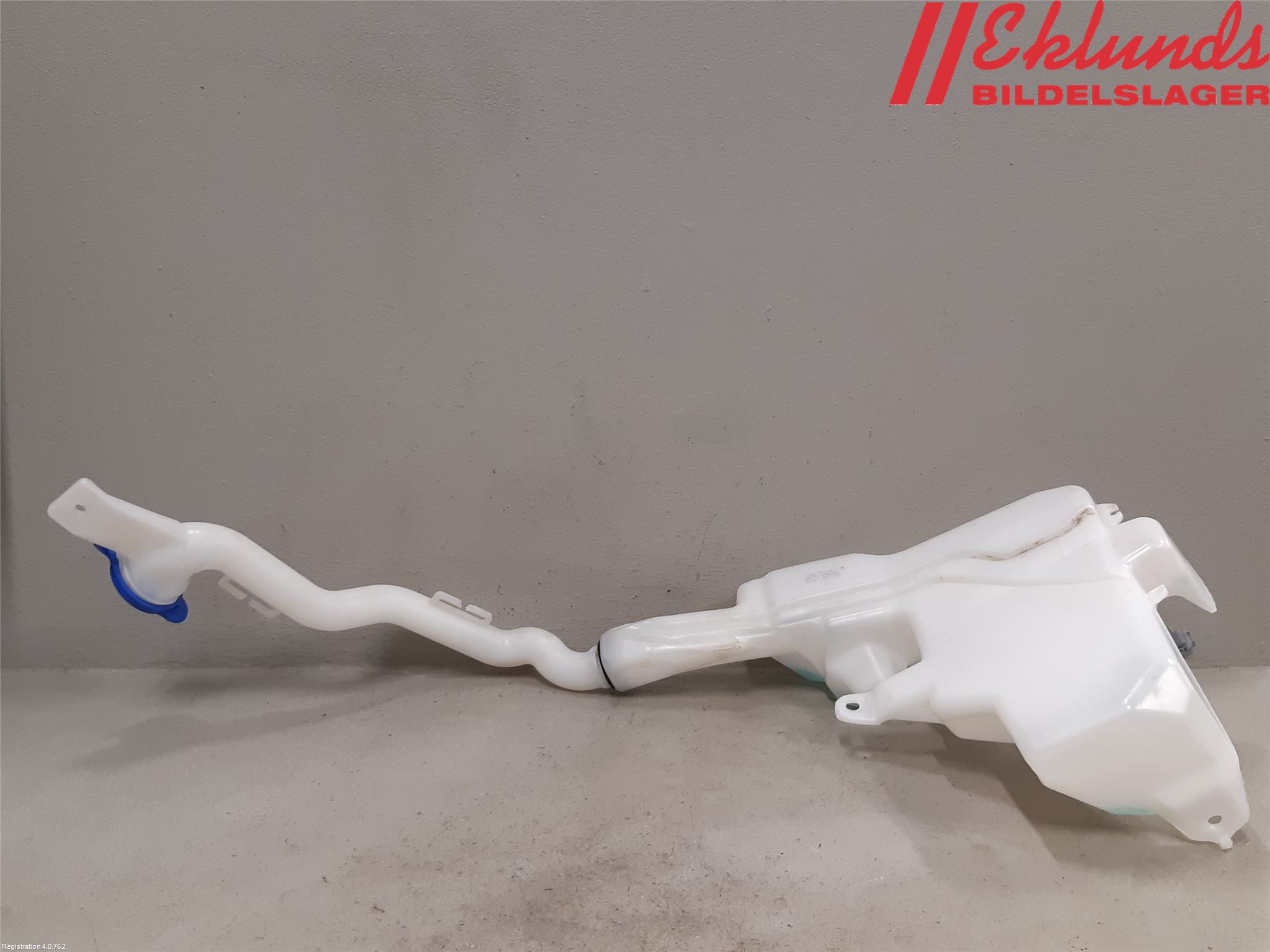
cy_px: 476
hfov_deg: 67.3
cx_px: 635
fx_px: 954
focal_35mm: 26
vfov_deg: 53.1
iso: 100
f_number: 1.7
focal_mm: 3.93
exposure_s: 1/50
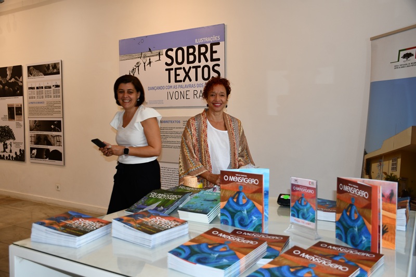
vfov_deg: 40.0
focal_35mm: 33
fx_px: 381
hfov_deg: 57.2
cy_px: 138
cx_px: 208
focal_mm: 22
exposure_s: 1/125
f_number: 3.5
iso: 220
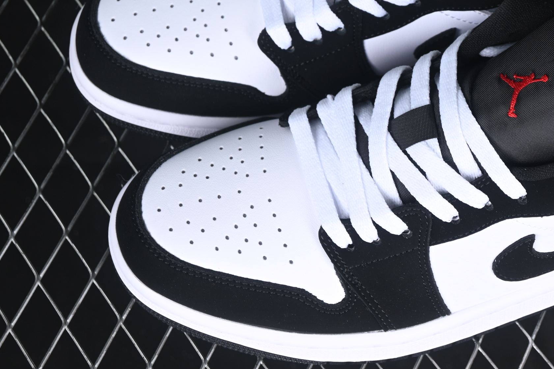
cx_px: 416
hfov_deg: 16.4
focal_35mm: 124
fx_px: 1908
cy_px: 78
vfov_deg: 11.0
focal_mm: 50
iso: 160
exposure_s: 1/60
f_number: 6.3
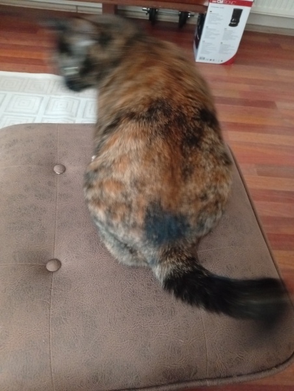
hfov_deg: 51.5
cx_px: 147
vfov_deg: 65.2
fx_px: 305
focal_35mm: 27
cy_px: 196
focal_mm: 3.98
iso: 1930
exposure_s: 1/16.7
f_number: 1.8
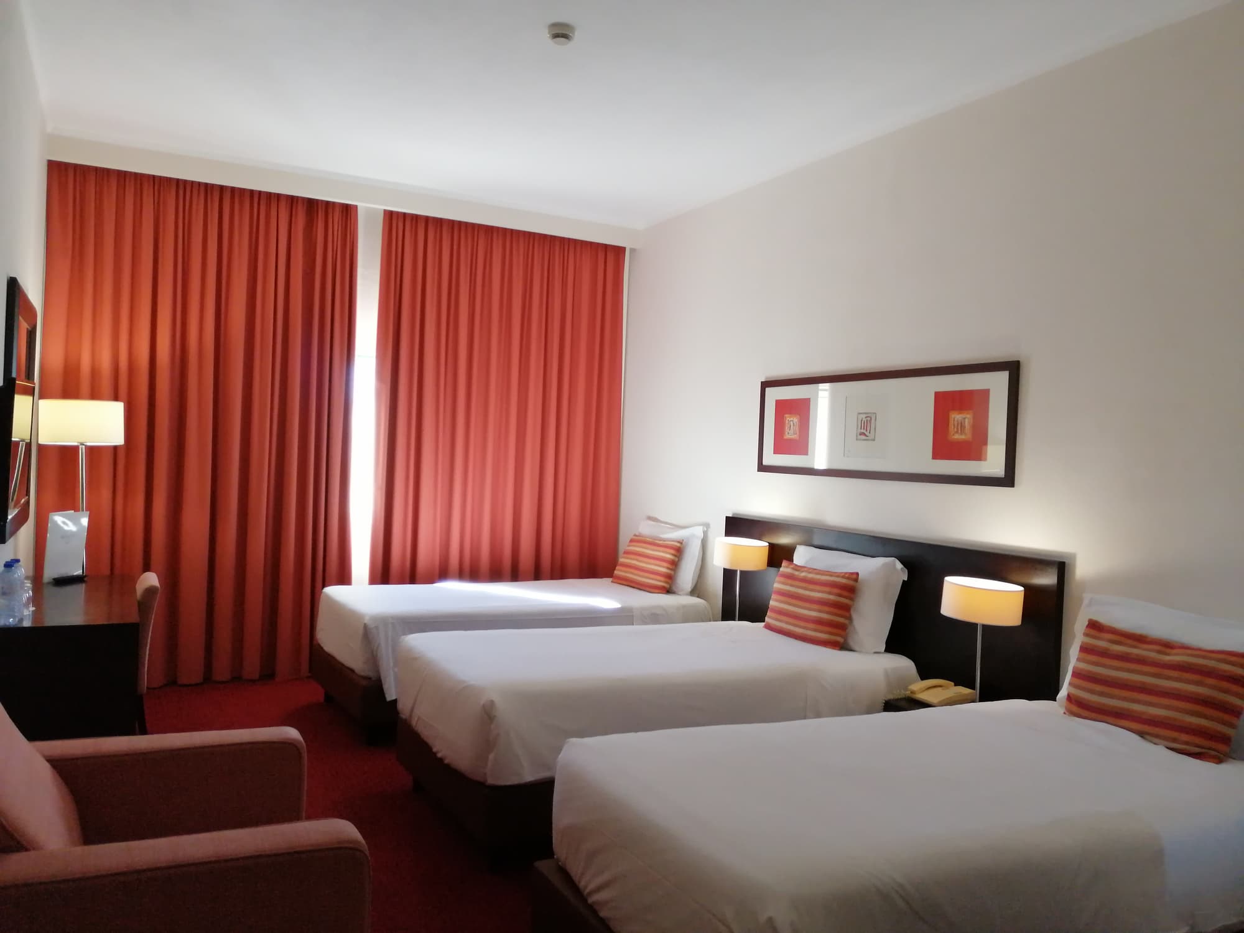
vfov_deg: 51.4
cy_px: 466
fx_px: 970
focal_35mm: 27
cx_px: 622
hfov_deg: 65.3
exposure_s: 1/100
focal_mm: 3.95
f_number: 1.8
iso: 320
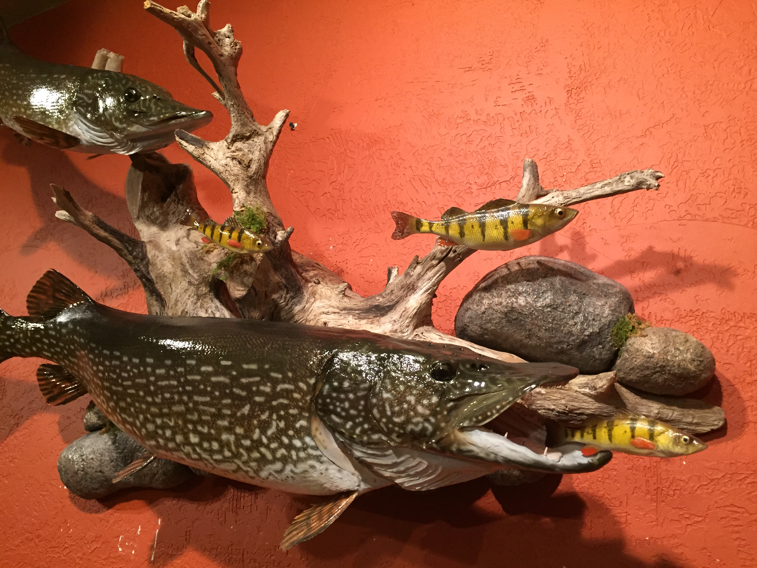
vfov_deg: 48.2
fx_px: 634
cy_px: 284
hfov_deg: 61.7
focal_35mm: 29
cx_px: 378
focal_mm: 4.15
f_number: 2.2
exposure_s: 1/24
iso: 250
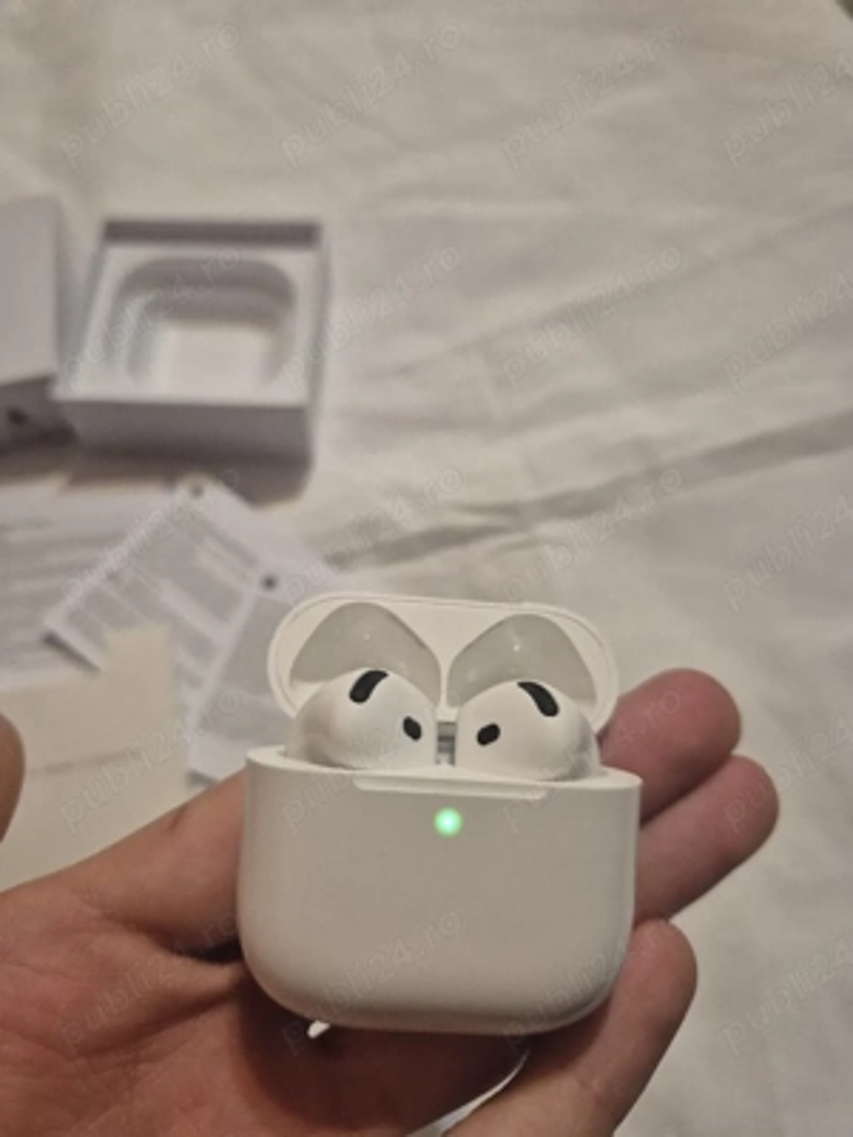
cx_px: 426
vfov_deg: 73.9
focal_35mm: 23
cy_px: 568
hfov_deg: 58.9
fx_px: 756
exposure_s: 1/100
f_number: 1.8
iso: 500
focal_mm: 5.4
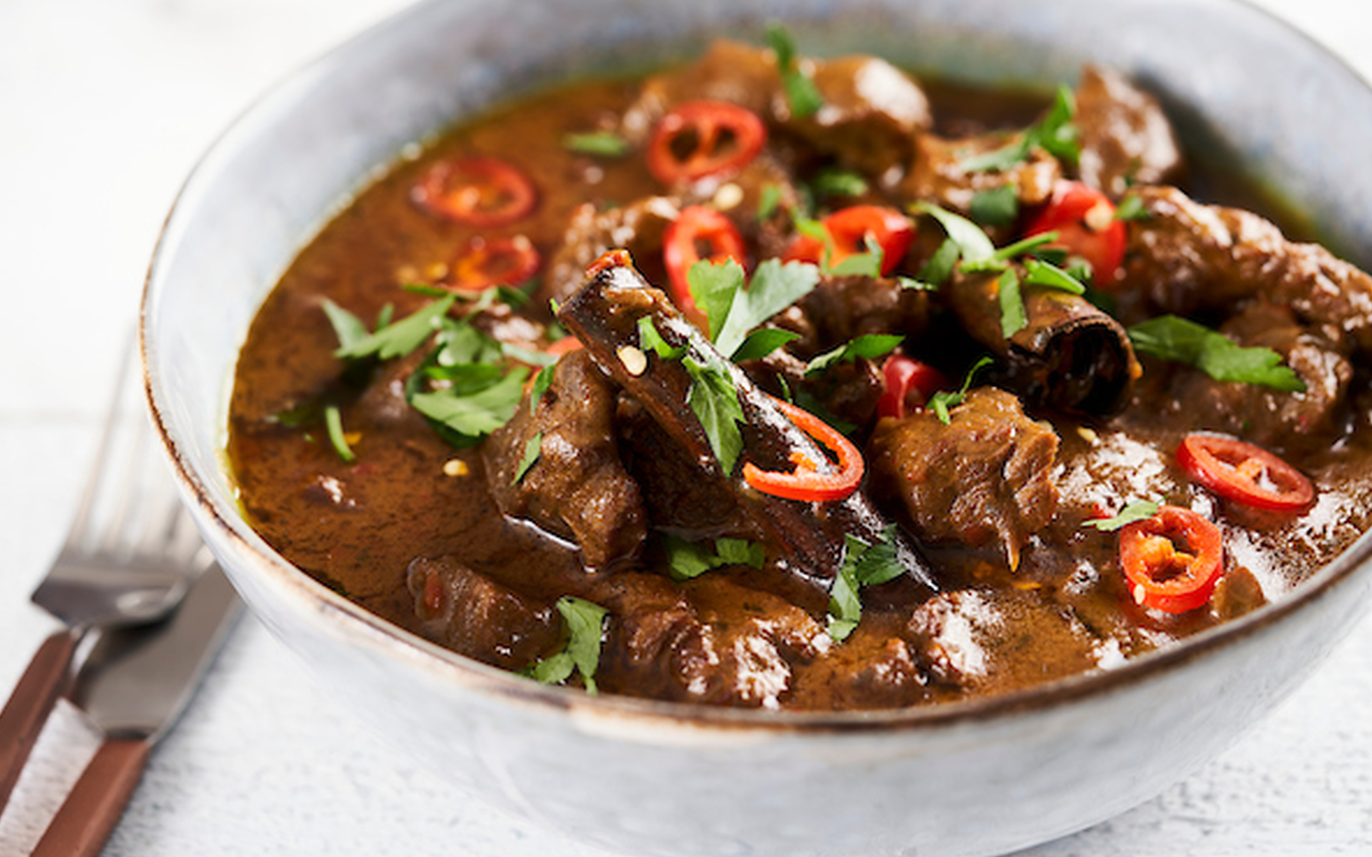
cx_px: 691
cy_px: 403
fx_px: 3477
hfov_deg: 22.3
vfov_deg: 14.1
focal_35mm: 93
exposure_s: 1/125
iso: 80
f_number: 4
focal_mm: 90
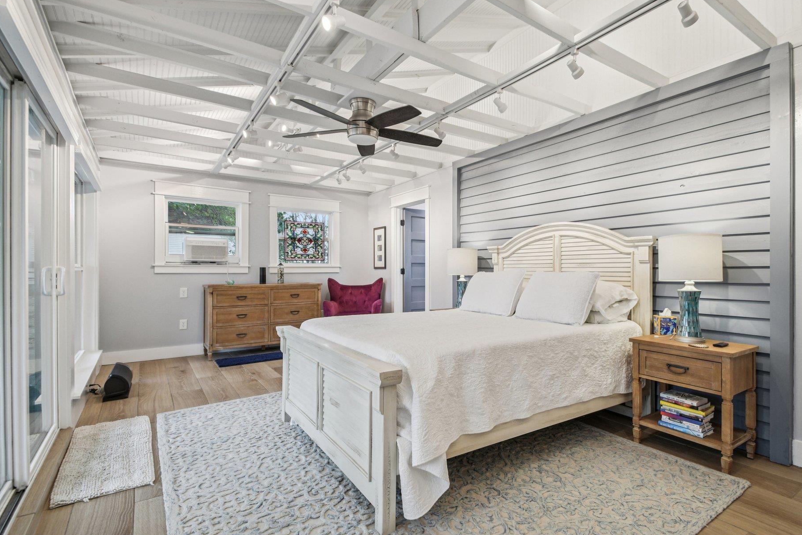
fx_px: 379
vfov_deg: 70.4
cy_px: 254
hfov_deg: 93.0
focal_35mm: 17
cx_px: 439
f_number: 8
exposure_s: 1/8
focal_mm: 10
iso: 400
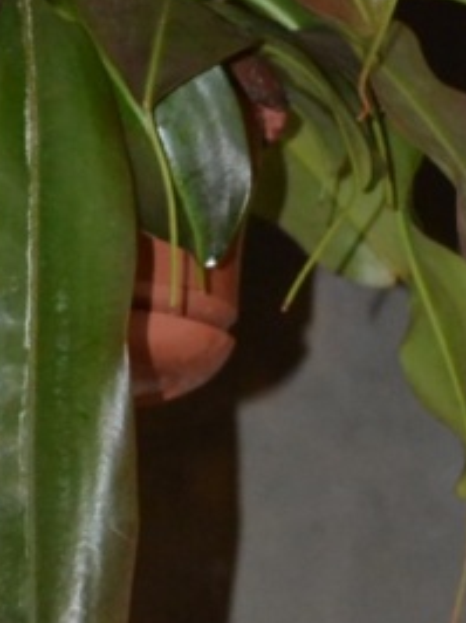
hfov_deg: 7.7
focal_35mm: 191
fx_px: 3434
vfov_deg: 10.3
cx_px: 66
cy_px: 607
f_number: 5.3
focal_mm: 44
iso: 3200
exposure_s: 1/60
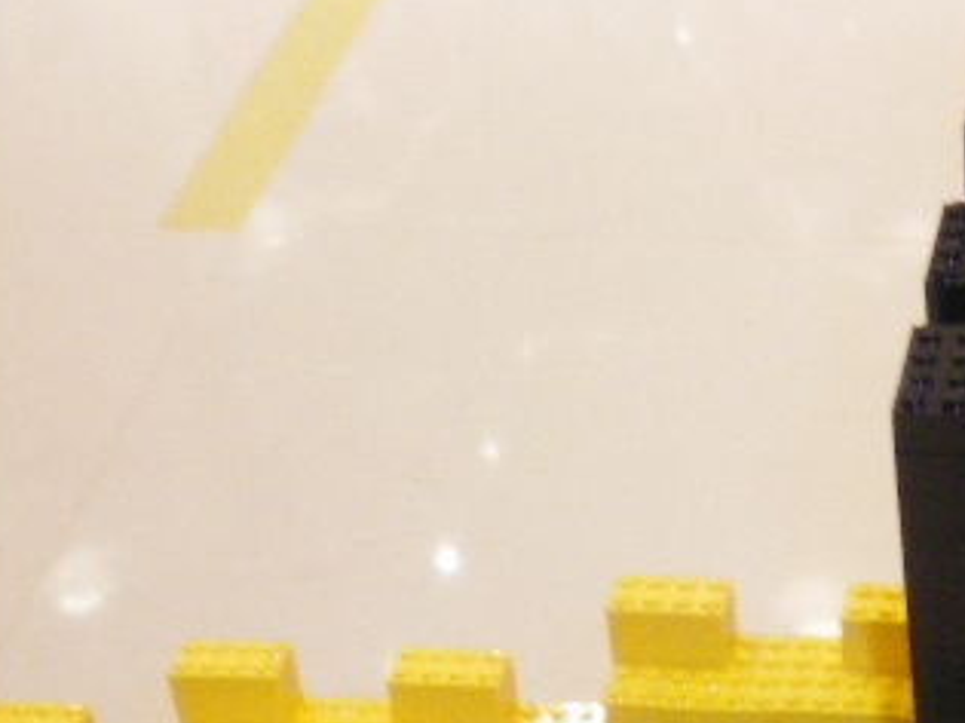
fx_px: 3260
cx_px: 1529
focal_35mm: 117
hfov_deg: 15.3
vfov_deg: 12.5
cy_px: 748
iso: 400
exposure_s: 1/50
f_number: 3.5
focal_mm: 6.3
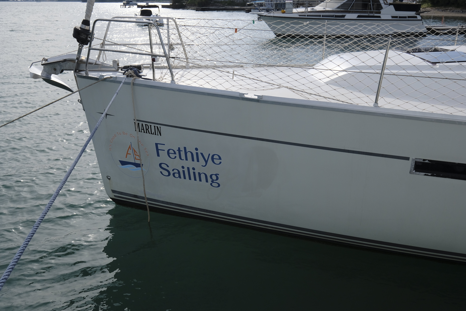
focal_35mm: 31
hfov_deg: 60.3
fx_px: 401
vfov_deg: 42.3
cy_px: 156
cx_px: 233
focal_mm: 20.9
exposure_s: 1/1900
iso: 800
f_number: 7.1
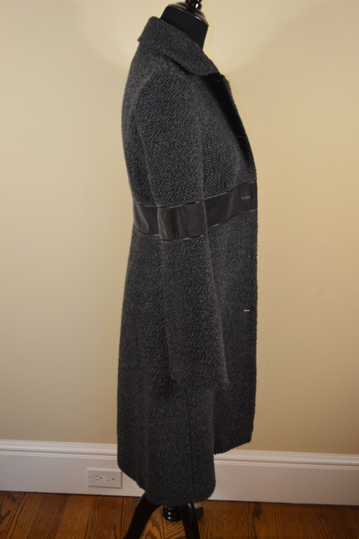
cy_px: 270
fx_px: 584
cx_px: 180
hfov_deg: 34.2
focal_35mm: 39
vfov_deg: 49.6
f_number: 4.2
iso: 720
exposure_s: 1/60
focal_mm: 26
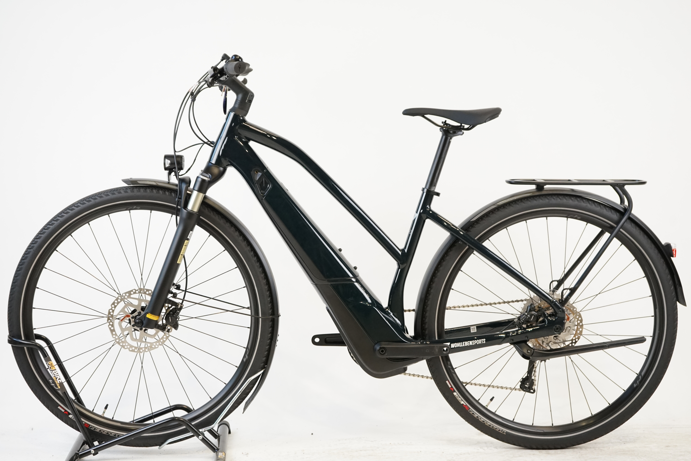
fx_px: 1152
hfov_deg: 33.4
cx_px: 346
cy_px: 230
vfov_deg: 22.6
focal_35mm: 60
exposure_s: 1/200
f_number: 5.6
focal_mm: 60
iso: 2000
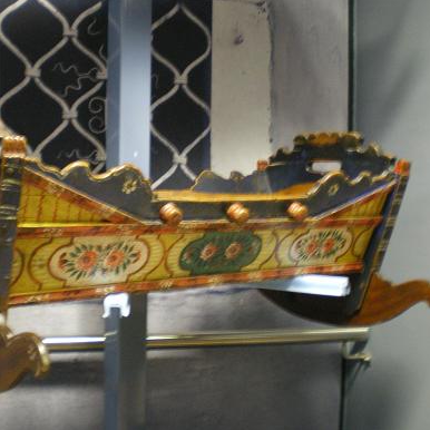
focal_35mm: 46
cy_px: 218
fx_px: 646
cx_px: 168
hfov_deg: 36.6
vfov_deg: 36.8
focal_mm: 6.3
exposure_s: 1/4
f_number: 3.1
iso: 400
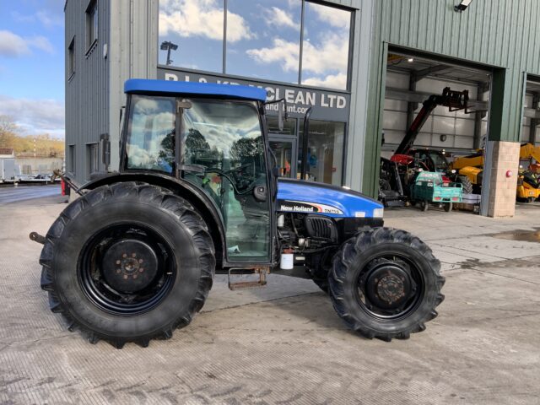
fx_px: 452
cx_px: 270
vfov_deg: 48.2
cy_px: 202
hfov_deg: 61.7
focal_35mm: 29
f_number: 1.8
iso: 16
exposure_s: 1/509
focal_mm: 3
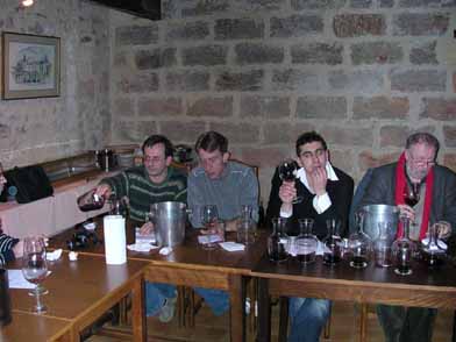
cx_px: 228
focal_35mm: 37
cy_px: 171
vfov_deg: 38.7
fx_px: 487
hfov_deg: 50.1
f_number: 2.7
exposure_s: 1/60
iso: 400
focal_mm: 5.6
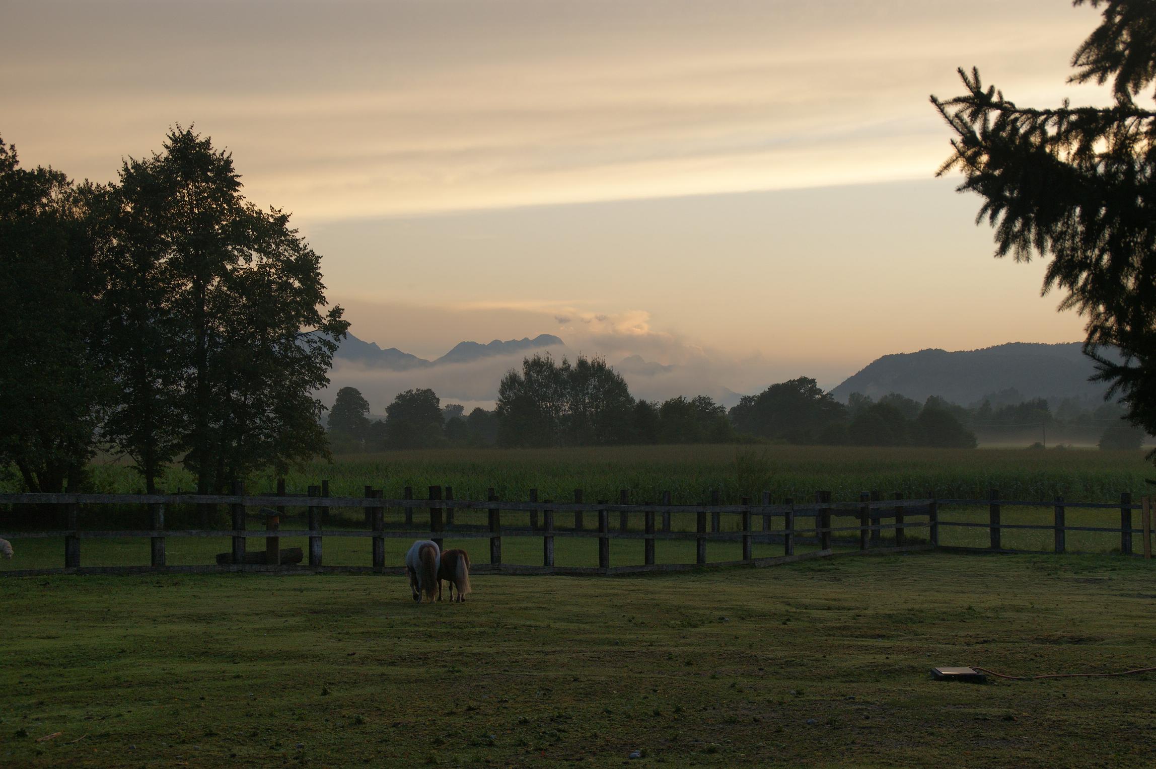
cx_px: 578
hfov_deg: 29.9
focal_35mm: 68
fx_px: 2166
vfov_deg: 20.1
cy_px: 384
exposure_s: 1/80
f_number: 5.6
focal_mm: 45
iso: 100
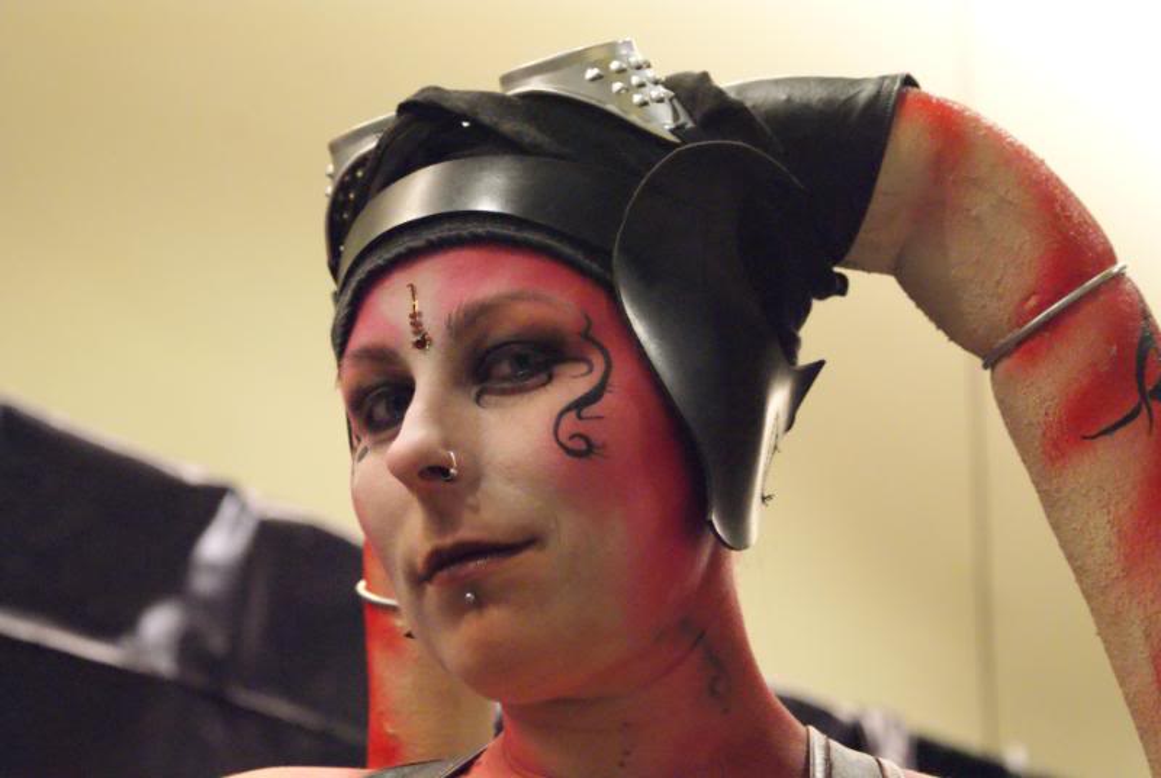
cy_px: 389
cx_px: 580
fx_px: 2907
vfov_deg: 15.2
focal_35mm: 90
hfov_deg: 22.6
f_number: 5.6
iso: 3200
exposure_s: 1/30
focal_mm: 60
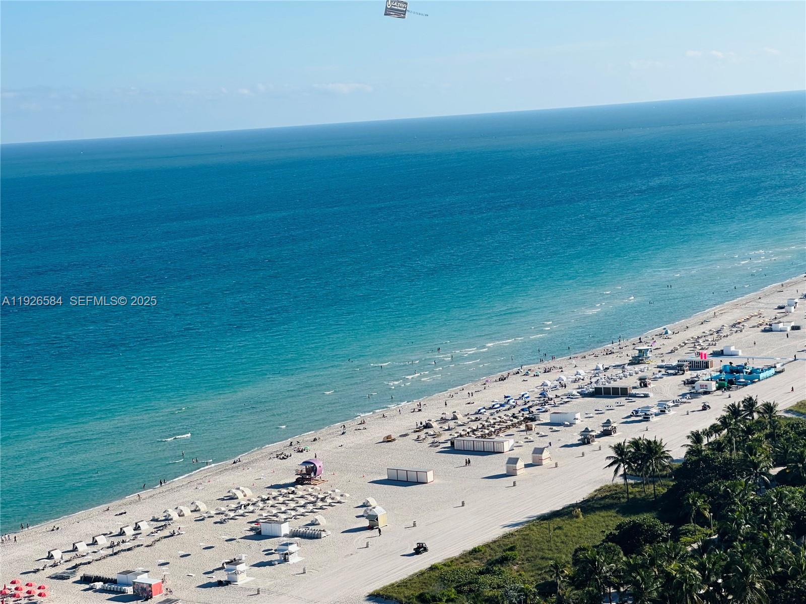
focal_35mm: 77
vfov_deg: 19.1
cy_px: 302
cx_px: 403
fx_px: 1793
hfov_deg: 25.3
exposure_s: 1/1024
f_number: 2.8
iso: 32
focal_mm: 9
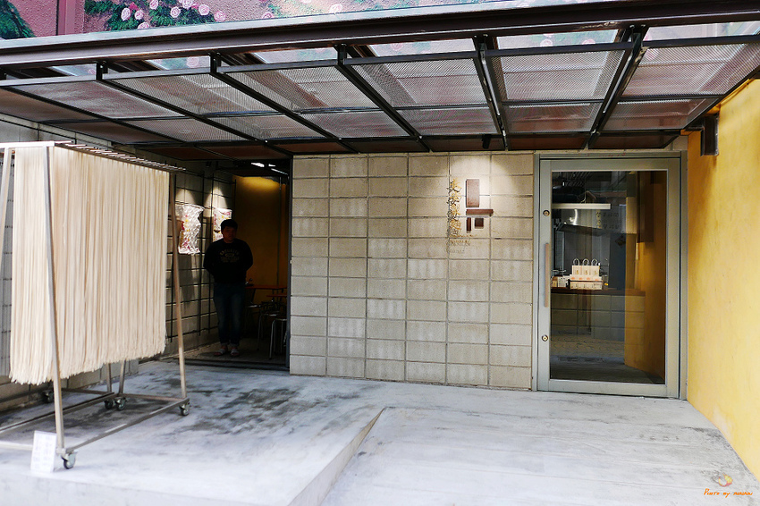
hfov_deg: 73.8
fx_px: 506
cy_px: 253
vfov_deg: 53.1
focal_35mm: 24
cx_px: 380
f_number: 2.2
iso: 200
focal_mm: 10.9
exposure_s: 1/320
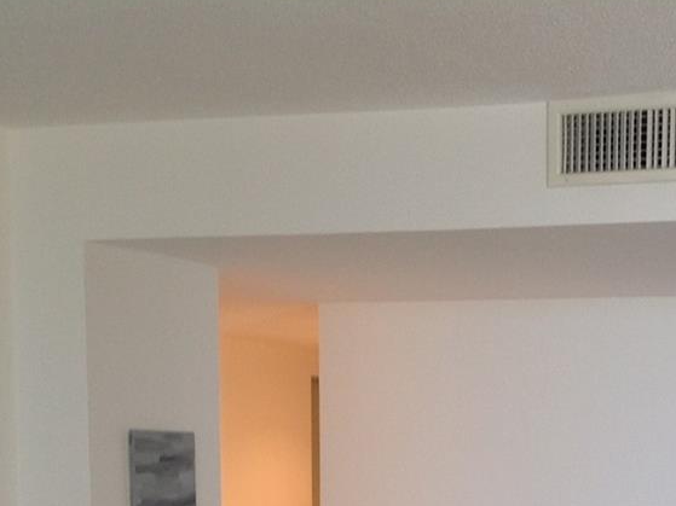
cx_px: 590
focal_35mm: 100
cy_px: 709
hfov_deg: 19.3
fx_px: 1952
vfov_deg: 14.0
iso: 50
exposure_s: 1/24
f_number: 2.4
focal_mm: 4.28
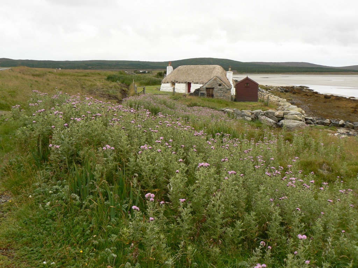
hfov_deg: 51.4
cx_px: 179
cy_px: 134
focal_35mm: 36
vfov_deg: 39.7
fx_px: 372
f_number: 5.6
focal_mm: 6
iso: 80
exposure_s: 1/160
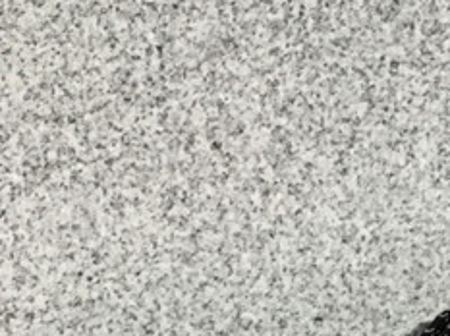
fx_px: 1558
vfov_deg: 11.8
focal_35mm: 120
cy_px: 499
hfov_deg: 14.8
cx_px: 745
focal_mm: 3.3
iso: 40
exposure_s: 1/100
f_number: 2.4
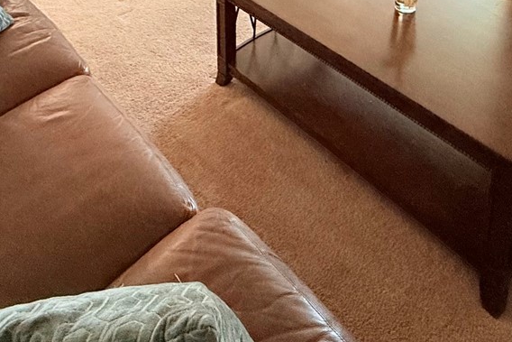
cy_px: -142
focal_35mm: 41
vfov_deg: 26.0
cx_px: 260
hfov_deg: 47.4
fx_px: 583
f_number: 2.2
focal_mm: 2.22
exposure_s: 1/60
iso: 400
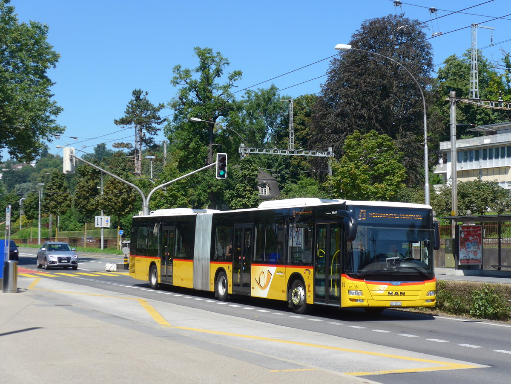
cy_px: 192
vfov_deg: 22.3
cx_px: 256
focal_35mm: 66
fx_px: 974
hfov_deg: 29.4
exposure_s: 1/640
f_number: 3.9
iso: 80
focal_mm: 13.4
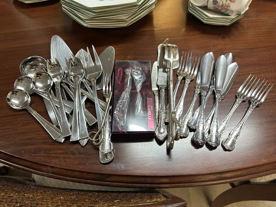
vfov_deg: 56.8
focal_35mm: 24
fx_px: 191
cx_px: 138
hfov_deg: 71.6
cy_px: 104
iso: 200
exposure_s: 1/100
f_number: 1.78
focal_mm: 6.86
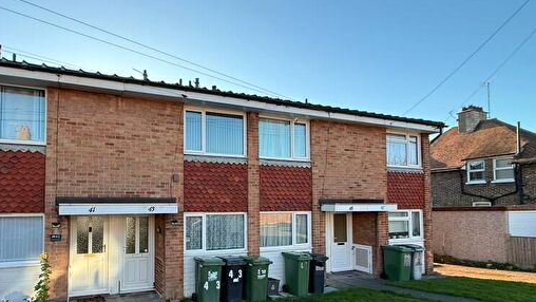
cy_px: 194
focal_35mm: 21
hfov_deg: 81.7
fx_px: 299
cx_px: 190
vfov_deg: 52.9
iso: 64
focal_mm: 2.22
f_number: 2.2
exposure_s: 1/408
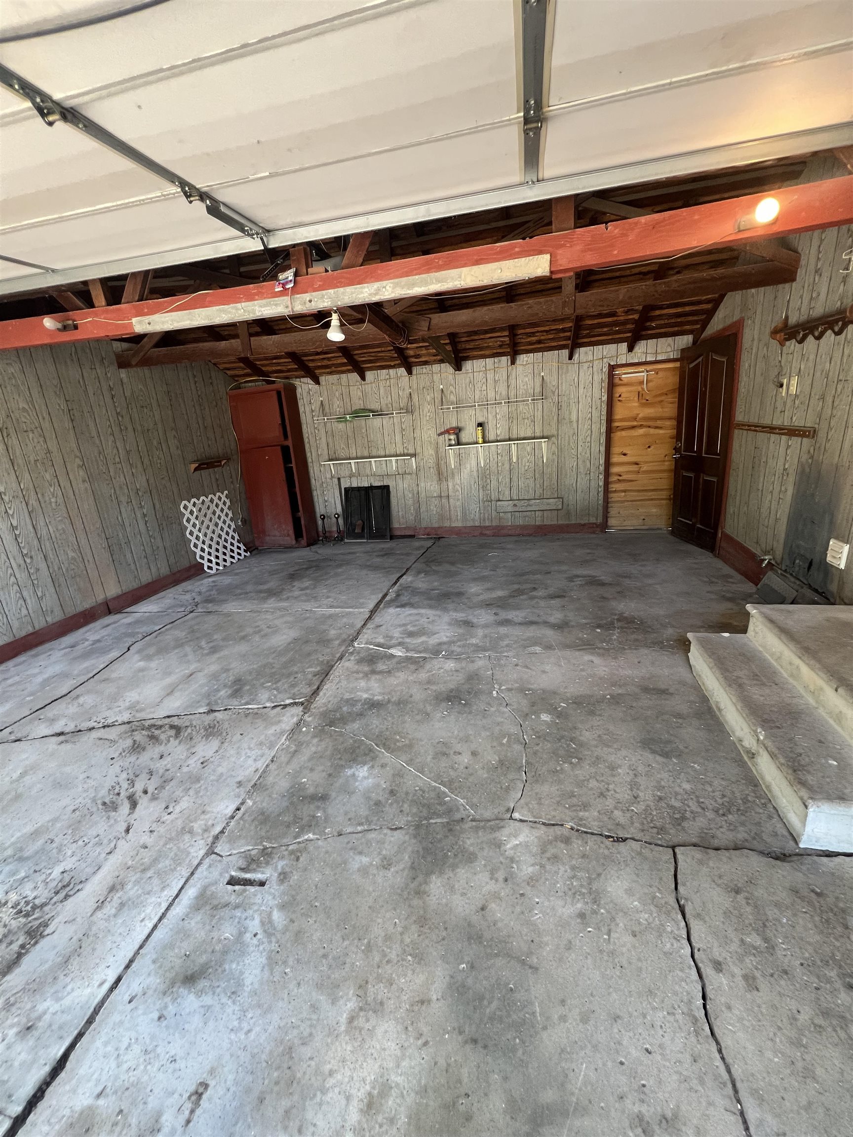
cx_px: 426
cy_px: 568
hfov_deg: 89.9
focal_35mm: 13
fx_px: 427
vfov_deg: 106.2
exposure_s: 1/99
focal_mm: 1.57
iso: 160
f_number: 1.8
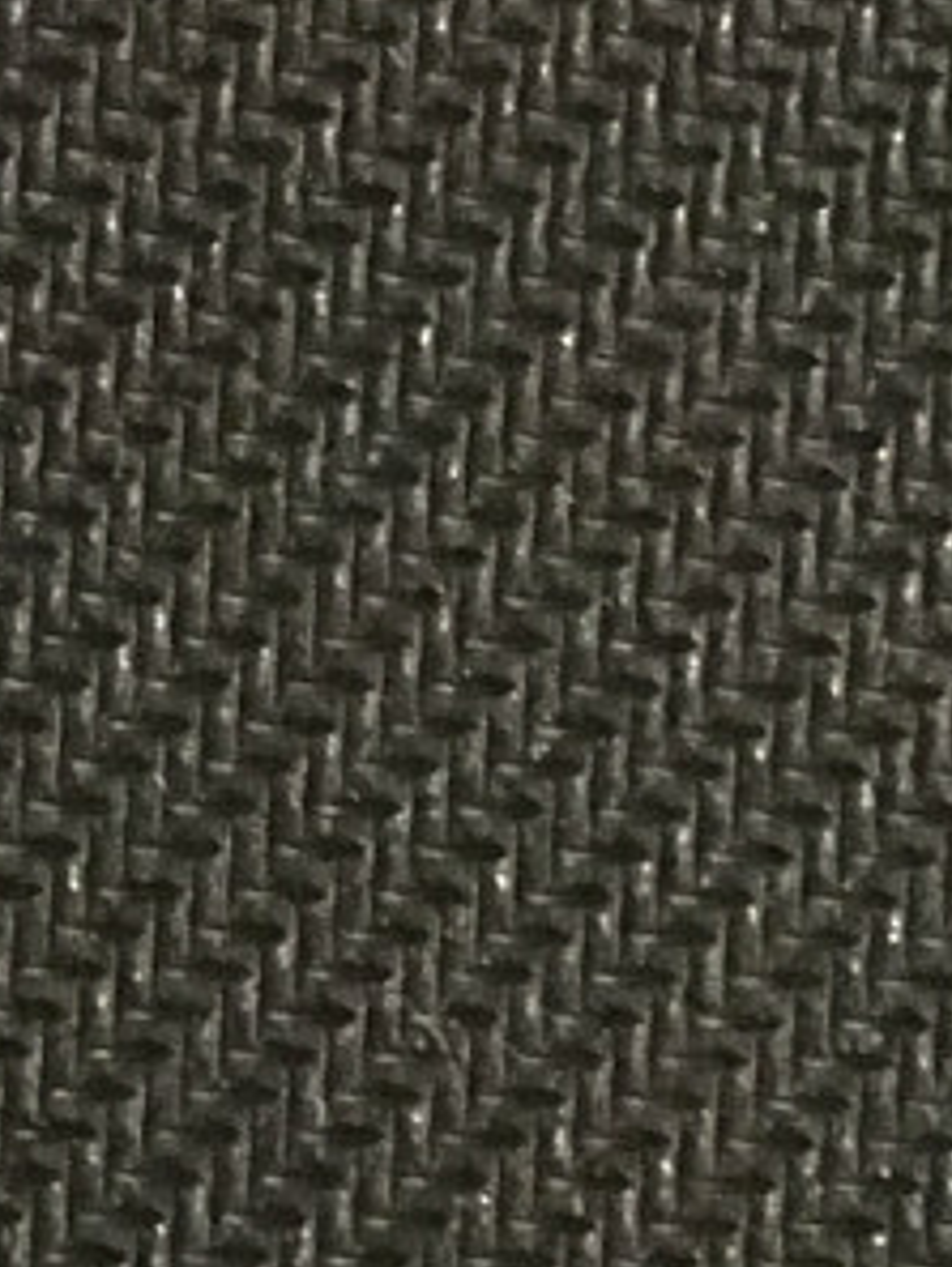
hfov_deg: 9.5
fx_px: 5716
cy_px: 1553
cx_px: 107
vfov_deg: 12.3
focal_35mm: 156
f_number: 2.2
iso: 2000
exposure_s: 1/17
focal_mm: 4.15
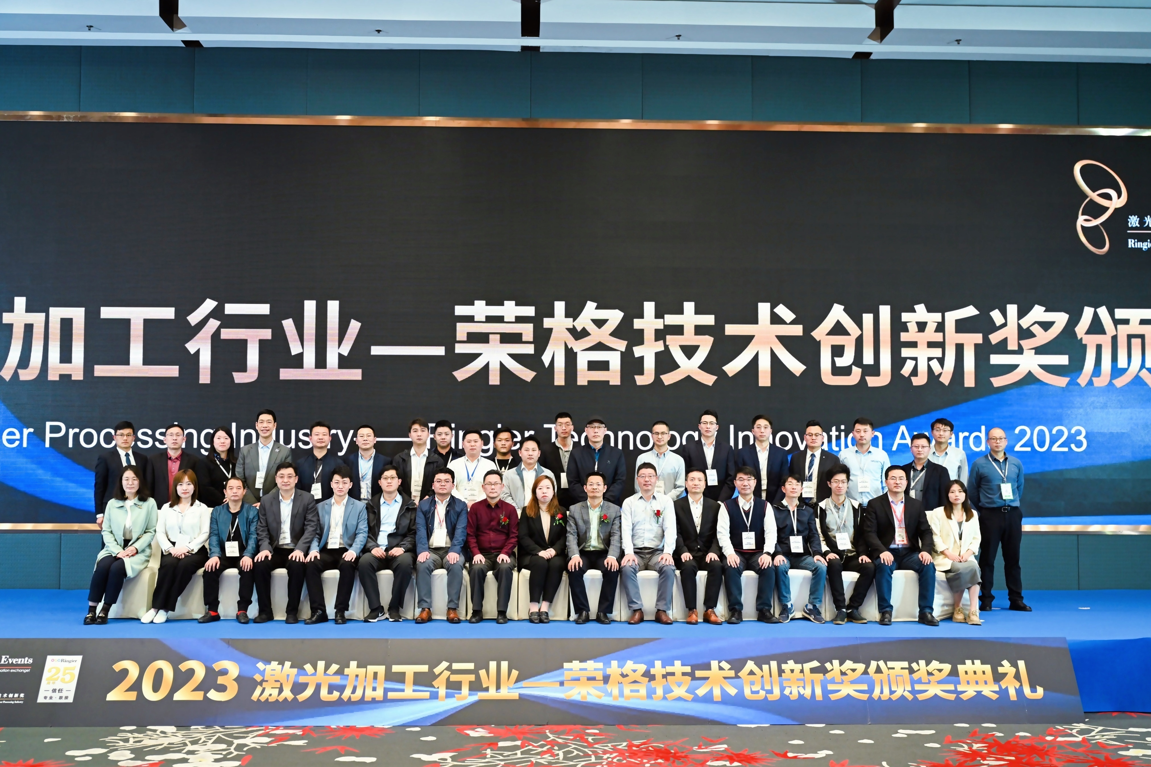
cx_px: 576
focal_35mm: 38
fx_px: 1215
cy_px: 384
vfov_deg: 35.0
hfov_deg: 50.7
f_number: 4
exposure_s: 1/100
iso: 1250
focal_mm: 38
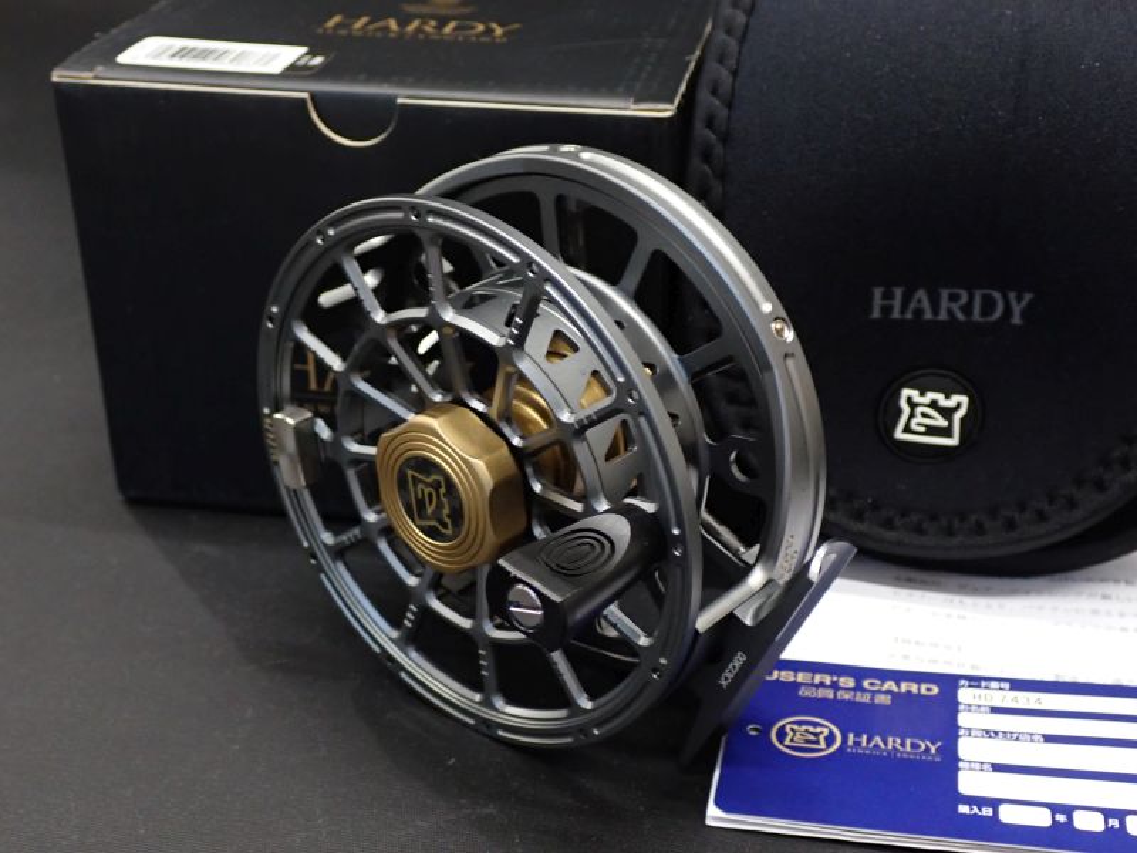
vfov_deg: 35.1
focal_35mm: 41
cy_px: 426
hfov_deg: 45.8
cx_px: 568
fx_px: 1347
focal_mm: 7.31
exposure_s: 1/40
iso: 400
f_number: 2.8
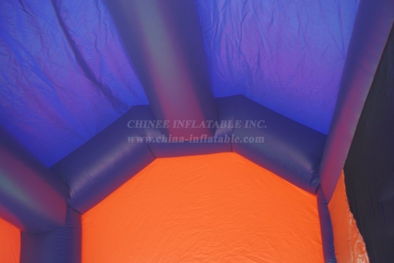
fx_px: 525
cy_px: 132
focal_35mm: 48
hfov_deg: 41.1
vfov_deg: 28.1
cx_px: 197
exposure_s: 1/160
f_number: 5
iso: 250
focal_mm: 32
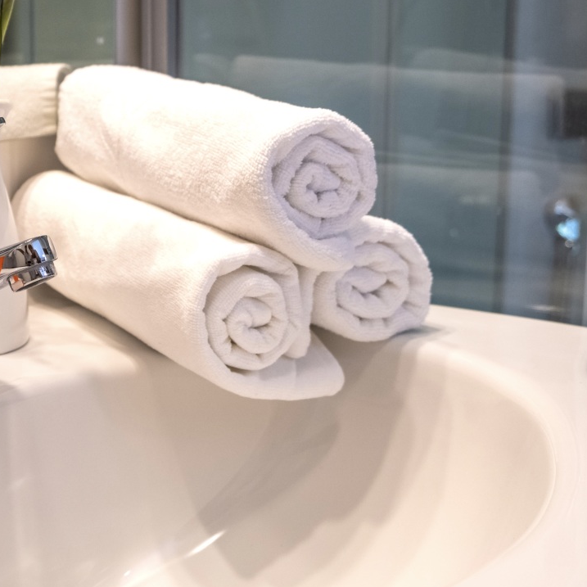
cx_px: 27
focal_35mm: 64
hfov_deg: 25.8
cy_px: 261
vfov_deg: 26.9
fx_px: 1228
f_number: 4
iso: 640
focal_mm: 24.3
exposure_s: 1/160
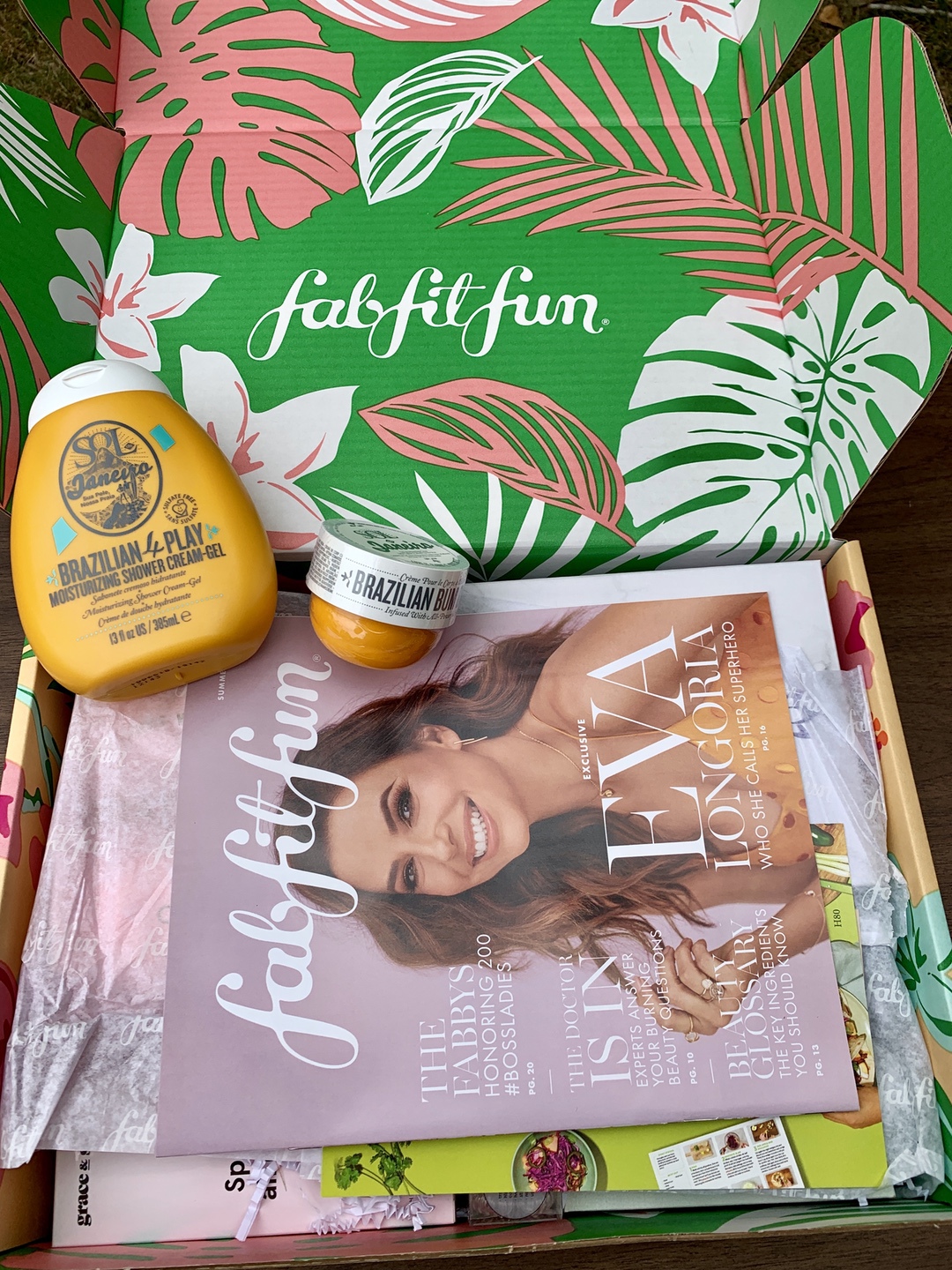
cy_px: 635
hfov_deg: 53.1
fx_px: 953
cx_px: 476
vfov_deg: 67.3
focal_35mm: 26
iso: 25
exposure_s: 1/1406
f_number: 1.8
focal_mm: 4.25
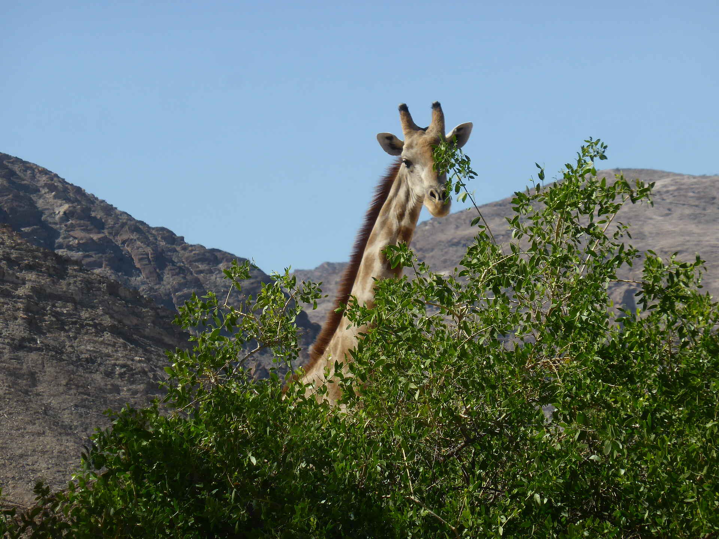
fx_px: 6605
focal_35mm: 318
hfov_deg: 6.2
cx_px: 360
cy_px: 270
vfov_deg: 4.7
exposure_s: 1/500
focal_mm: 51.5
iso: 100
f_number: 5.9
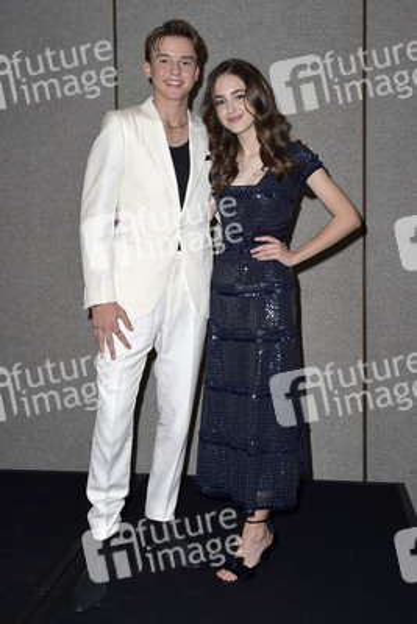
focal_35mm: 36
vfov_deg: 53.1
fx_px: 625
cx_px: 208
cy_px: 312
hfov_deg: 36.9
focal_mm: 36
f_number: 6.3
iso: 500
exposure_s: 1/250
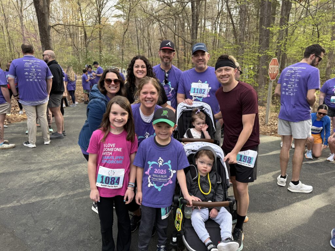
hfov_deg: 71.6
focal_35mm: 24
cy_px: 126
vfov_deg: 56.8
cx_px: 168
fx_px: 232
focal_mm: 6.76
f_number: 1.78
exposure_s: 1/263
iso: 64
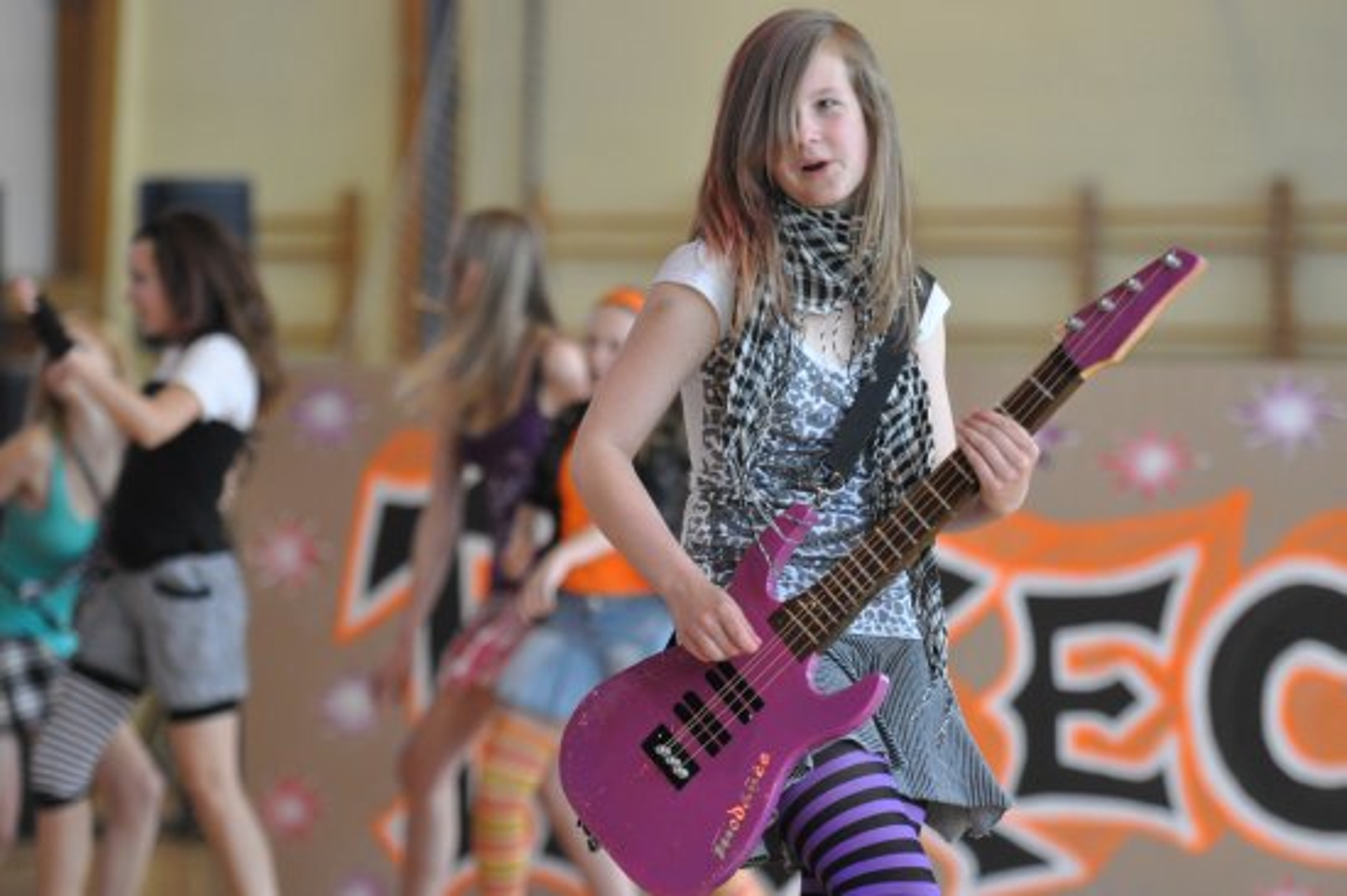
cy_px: 448
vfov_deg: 6.8
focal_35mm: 202
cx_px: 674
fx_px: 7572
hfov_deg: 10.2
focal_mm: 135
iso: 1600
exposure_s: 1/400
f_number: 2.8
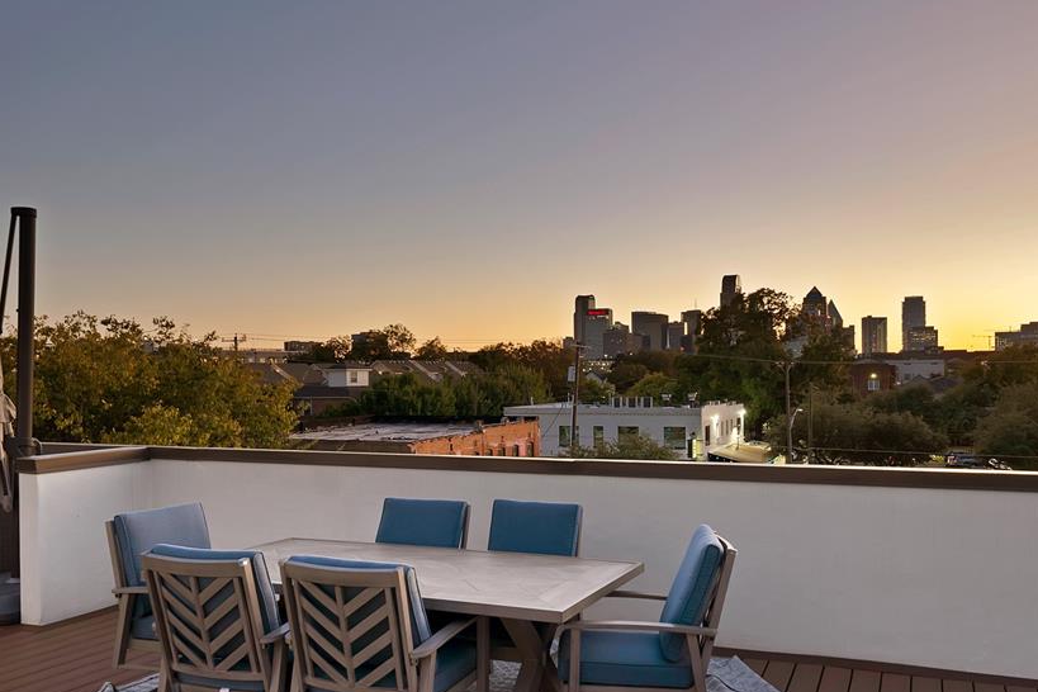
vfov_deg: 43.5
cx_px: 578
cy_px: 382
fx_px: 865
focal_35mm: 30
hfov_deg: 61.8
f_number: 9
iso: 640
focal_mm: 24
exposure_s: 1/1.25
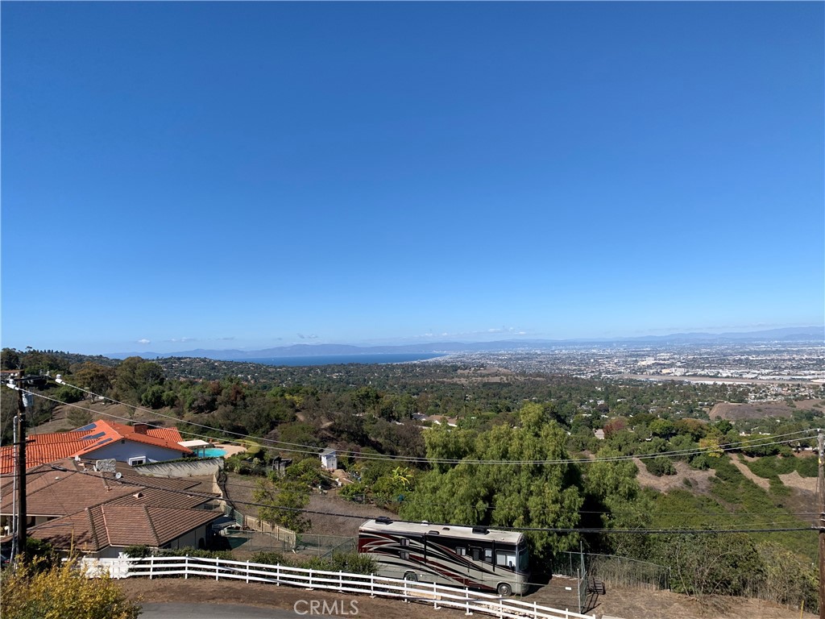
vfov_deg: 53.1
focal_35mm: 26
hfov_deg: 67.3
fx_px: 620
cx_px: 412
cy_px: 310
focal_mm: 4.25
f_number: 1.8
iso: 25
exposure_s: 1/2915
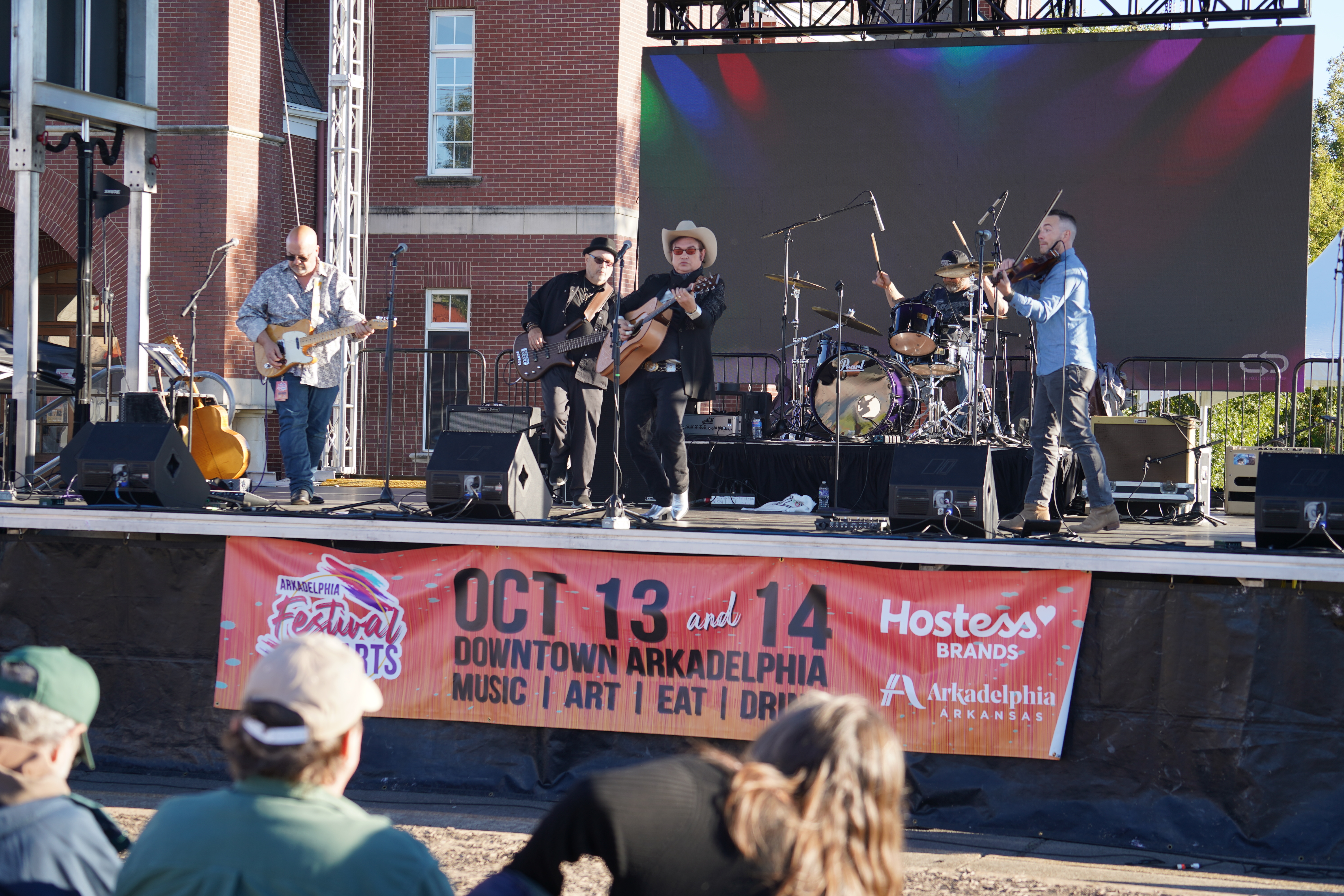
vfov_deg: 18.2
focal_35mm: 75
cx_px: 672
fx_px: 2800
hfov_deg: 27.0
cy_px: 448
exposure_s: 1/125
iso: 100
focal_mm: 75
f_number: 5
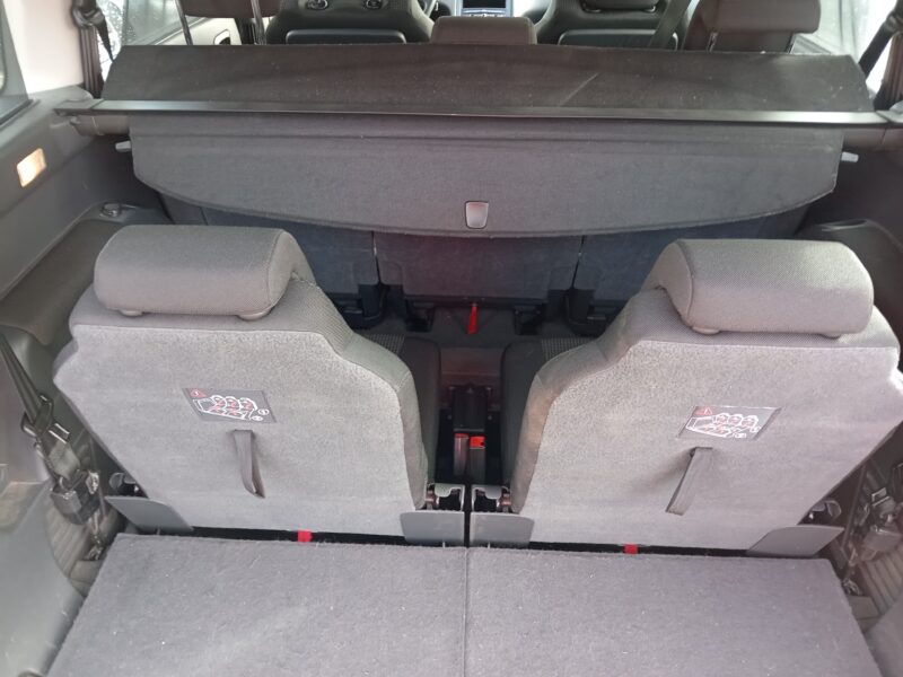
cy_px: 338
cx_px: 452
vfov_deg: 54.9
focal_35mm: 25
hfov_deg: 69.4
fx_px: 652
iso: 250
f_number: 1.8
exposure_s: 1/33.3
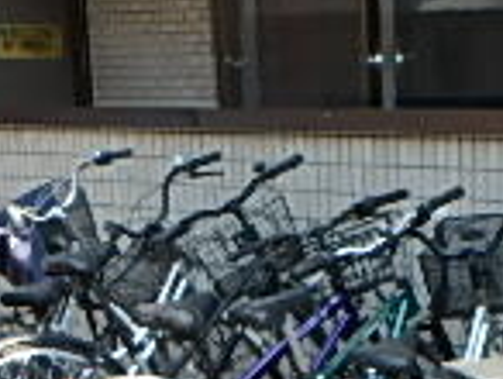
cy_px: 420
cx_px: 403
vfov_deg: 15.7
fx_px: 1339
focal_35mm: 92
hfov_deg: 21.0
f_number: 3.5
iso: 125
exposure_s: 1/250
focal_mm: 3.7
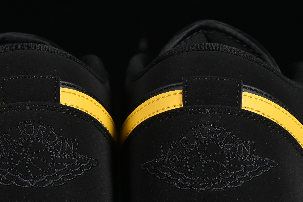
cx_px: 141
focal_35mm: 229
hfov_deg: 9.0
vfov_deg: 6.0
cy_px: 91
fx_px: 1927
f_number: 6.3
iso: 160
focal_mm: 50
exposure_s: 1/50
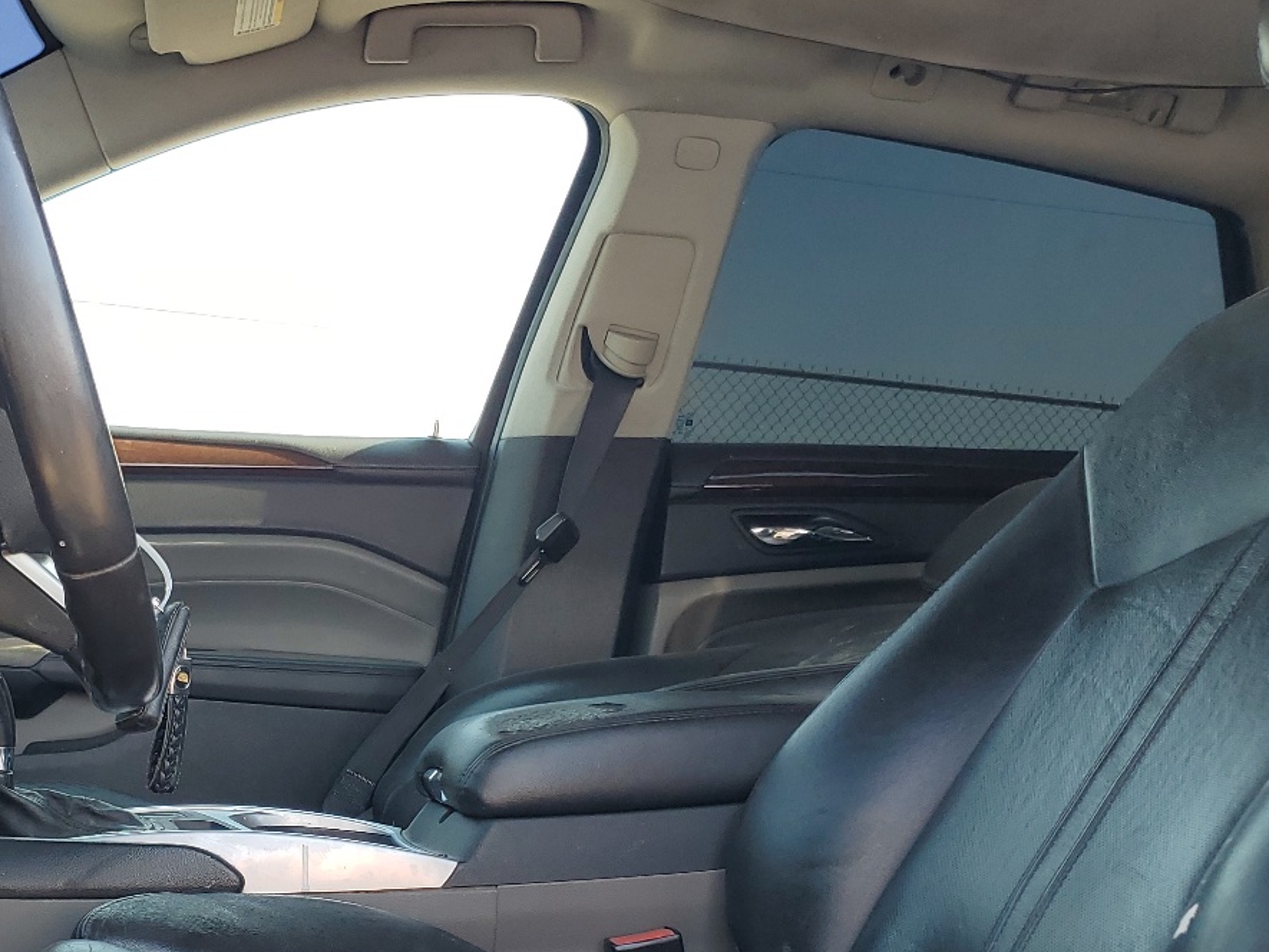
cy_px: 767
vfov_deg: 30.1
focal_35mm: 47
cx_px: 297
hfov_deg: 39.2
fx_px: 1723
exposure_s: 1/312
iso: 50
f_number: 1.5
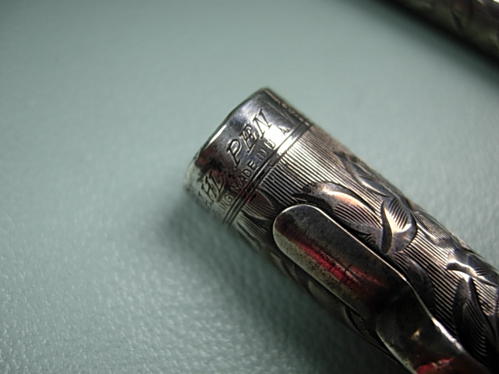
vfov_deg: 39.7
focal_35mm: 36
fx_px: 519
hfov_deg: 51.4
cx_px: 250
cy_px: 187
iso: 50
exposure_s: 1/28.5
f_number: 2.7
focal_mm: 7.5
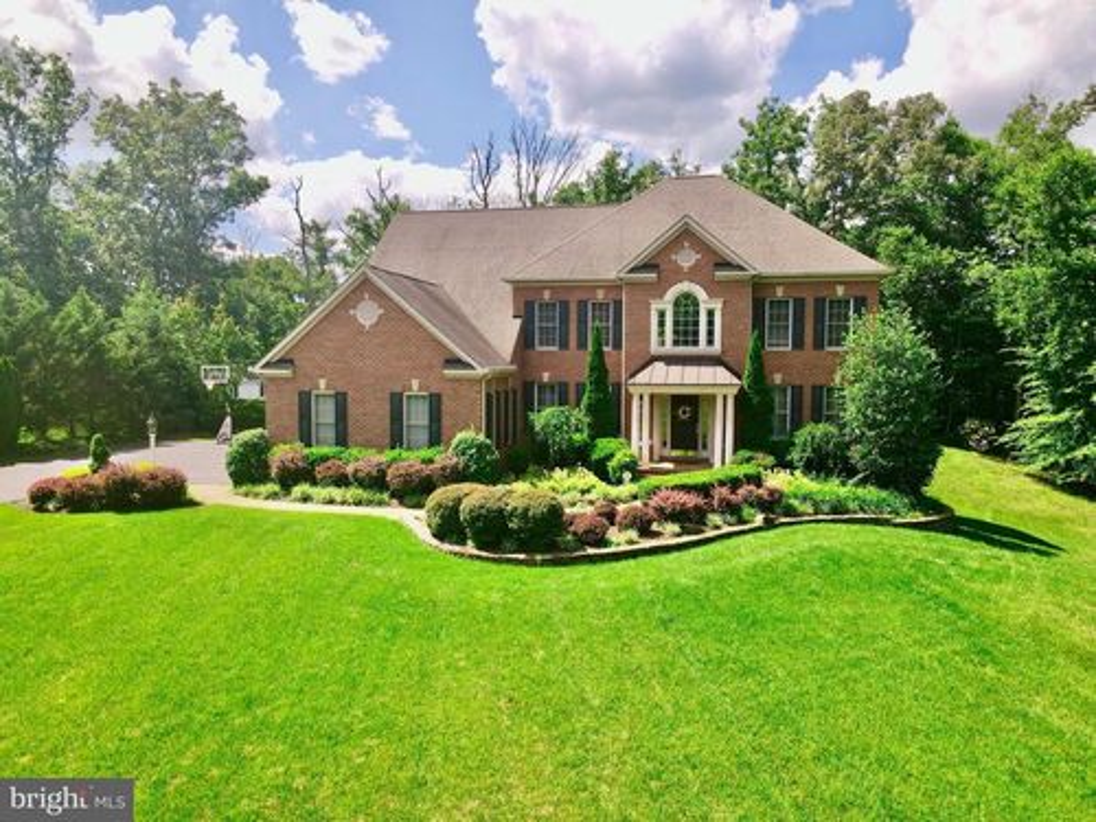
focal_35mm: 24
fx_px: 760
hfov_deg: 71.6
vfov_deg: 56.8
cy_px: 411
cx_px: 548
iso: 100
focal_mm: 4.5
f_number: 2.8
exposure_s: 1/30
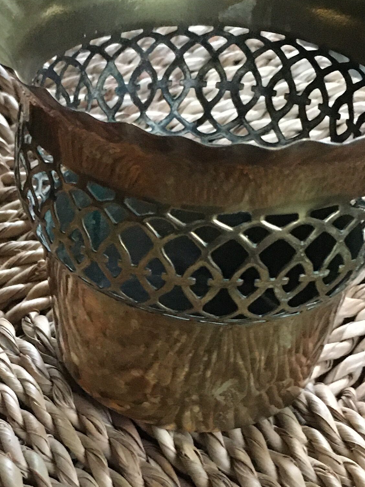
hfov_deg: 18.4
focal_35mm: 78
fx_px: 1097
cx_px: 2
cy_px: 313
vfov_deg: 24.9
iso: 250
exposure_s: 1/17
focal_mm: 4.15
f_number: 2.2
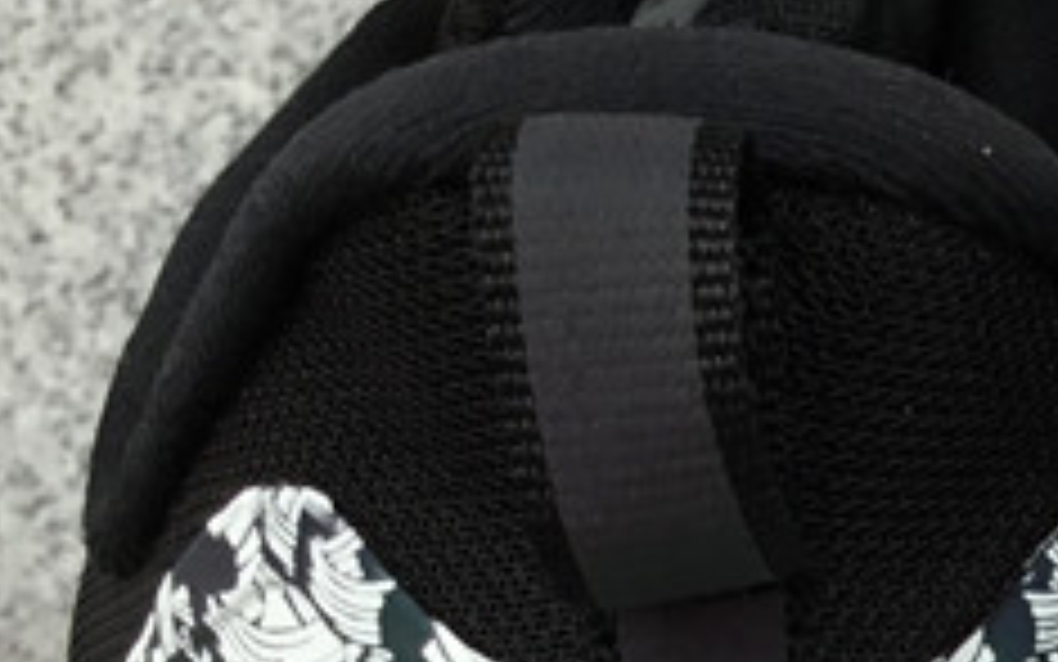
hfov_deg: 15.4
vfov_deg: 9.9
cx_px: 1544
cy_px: 1119
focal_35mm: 126
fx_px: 3634
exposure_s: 1/128
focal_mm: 3.3
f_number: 2.4
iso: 25
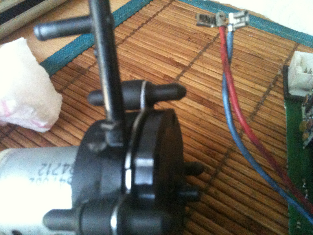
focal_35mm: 35
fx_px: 316
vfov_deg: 40.7
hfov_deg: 52.6
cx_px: 156
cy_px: 118
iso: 640
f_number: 2.8
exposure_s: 1/10
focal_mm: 3.85
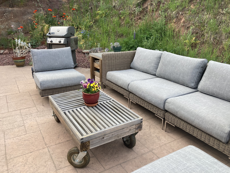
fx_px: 186
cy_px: 86
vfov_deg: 49.7
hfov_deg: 63.4
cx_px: 115
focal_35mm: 28
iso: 32
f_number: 1.8
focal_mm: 3.99
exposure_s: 1/121
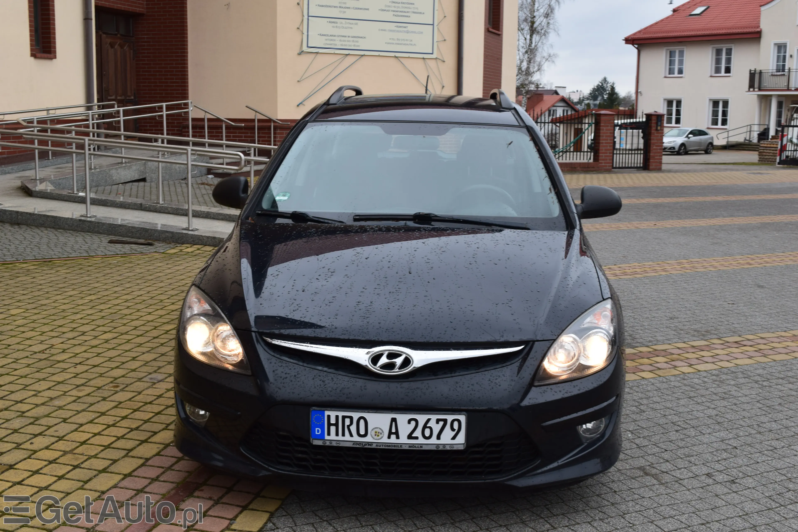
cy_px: 266
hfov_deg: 46.4
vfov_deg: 31.9
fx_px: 931
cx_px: 399
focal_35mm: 42
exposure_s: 1/80
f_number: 8
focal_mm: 28
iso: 400
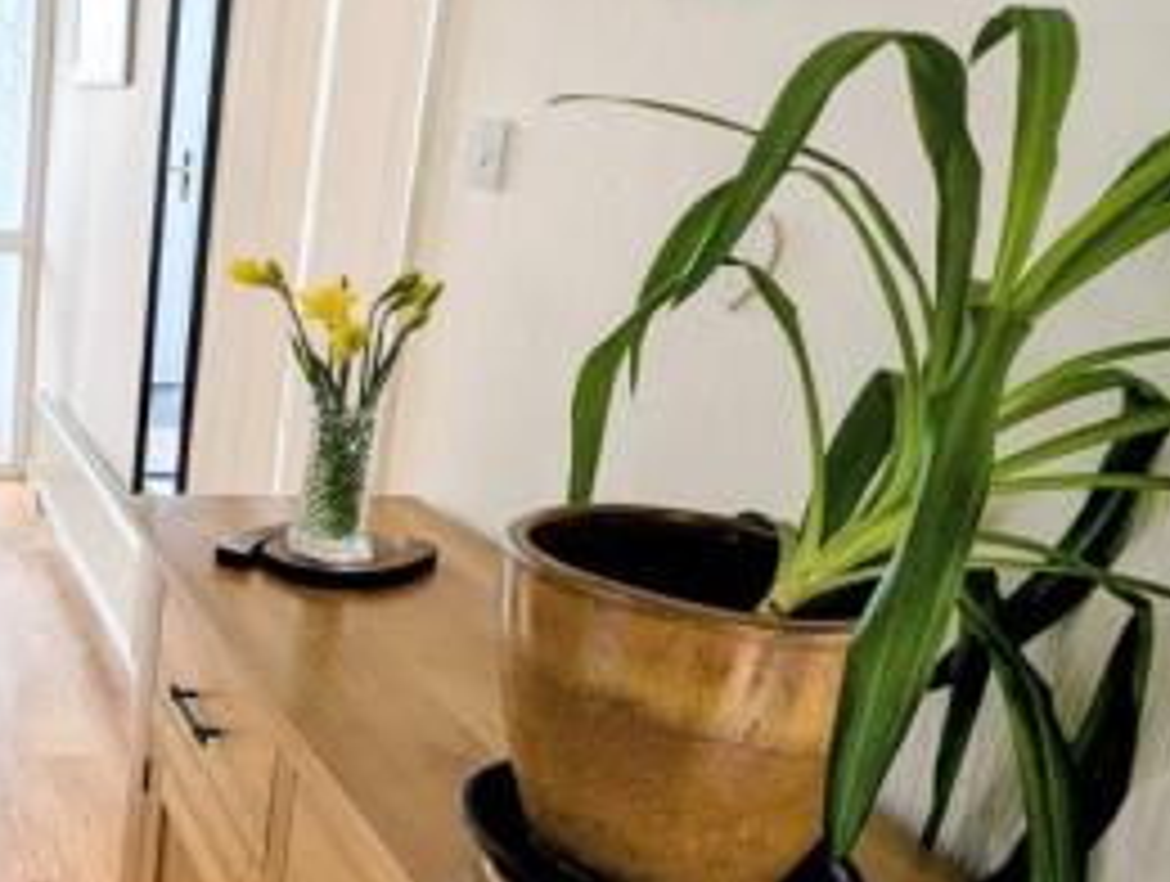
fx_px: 982
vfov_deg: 48.2
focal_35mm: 29
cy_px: 502
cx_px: -81
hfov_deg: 47.2
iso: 64
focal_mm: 1.95
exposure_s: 1/23.8
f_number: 2.2
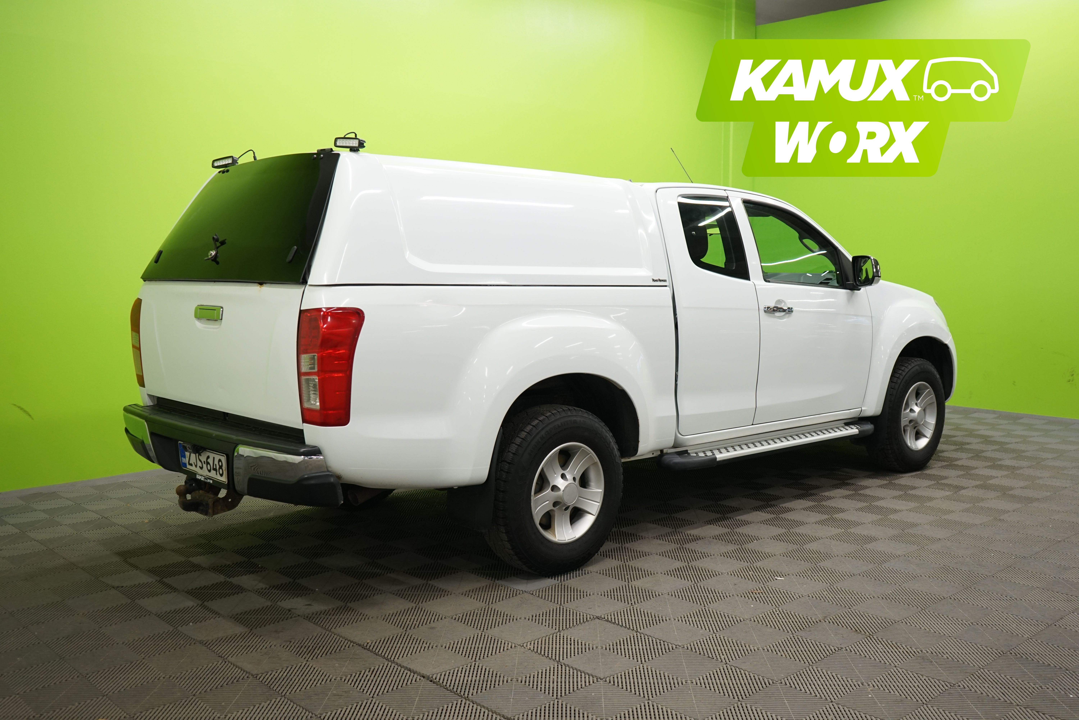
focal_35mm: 33
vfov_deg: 40.0
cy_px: 360
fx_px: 989
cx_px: 540
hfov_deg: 57.2
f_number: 5.6
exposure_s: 1/50
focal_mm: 33
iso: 800
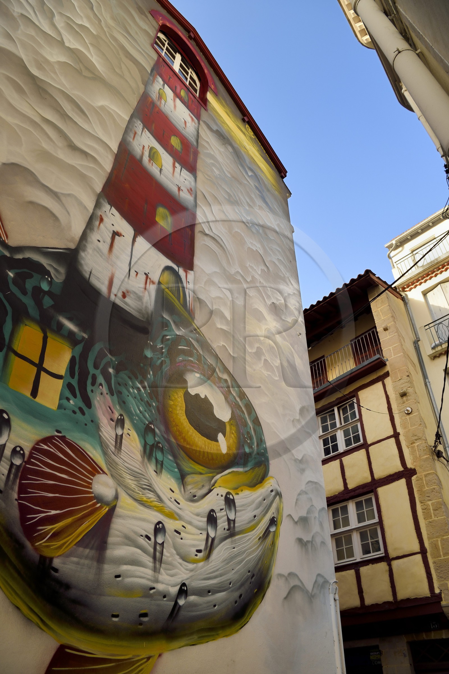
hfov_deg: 53.1
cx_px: 224
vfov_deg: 73.8
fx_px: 449
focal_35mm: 24
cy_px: 337
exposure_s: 1/125
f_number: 7.1
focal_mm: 24
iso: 200
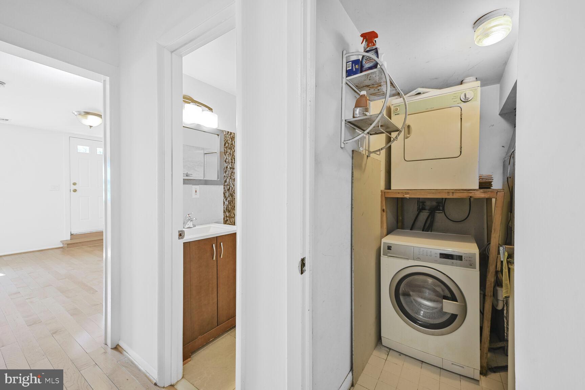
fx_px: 227
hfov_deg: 104.3
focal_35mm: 14
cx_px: 292
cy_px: 195
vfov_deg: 81.2
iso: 200
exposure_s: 1/1.25
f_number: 9
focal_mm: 14
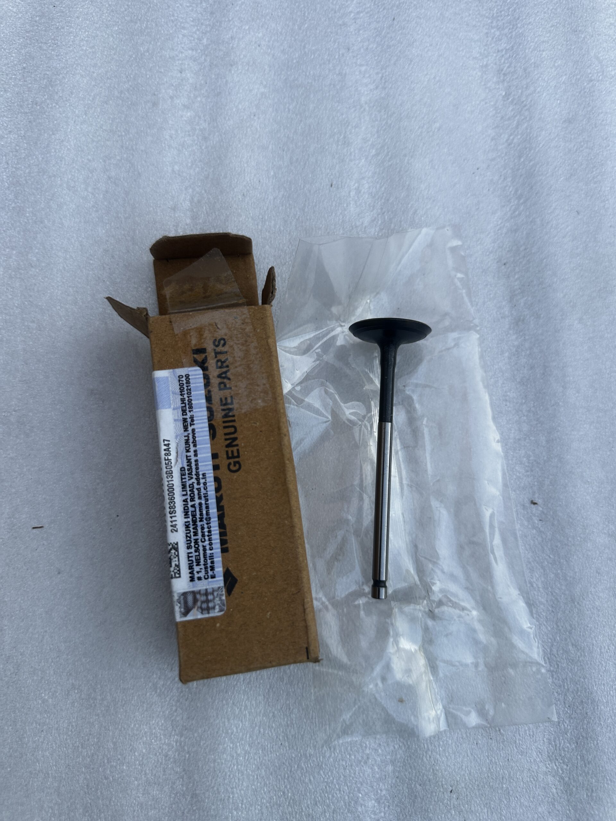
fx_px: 569
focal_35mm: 24
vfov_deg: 71.6
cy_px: 410
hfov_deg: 56.8
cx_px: 308
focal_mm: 6.86
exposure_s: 1/829
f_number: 1.78
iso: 80
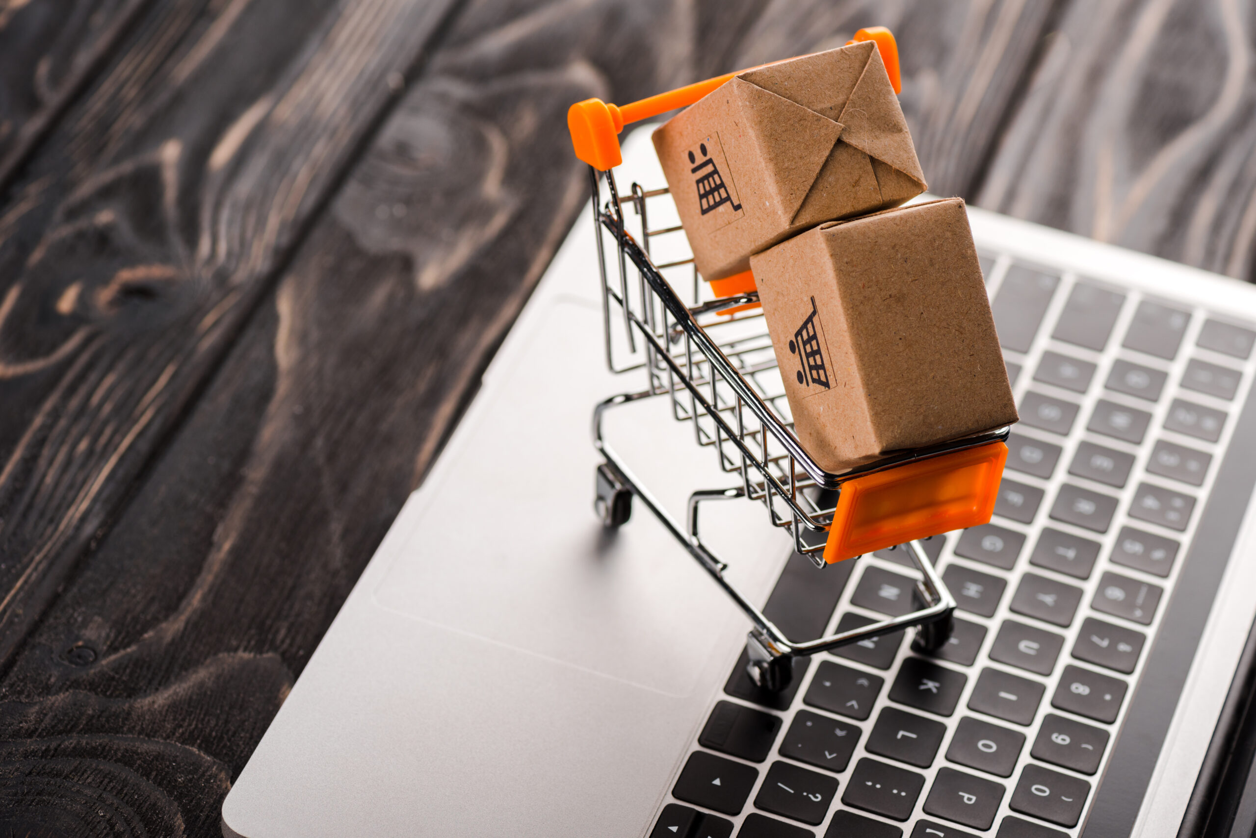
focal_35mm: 105
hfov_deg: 19.4
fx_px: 3665
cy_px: 419
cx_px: 628
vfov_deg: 13.1
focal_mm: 105
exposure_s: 1/200
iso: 100
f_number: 7.1
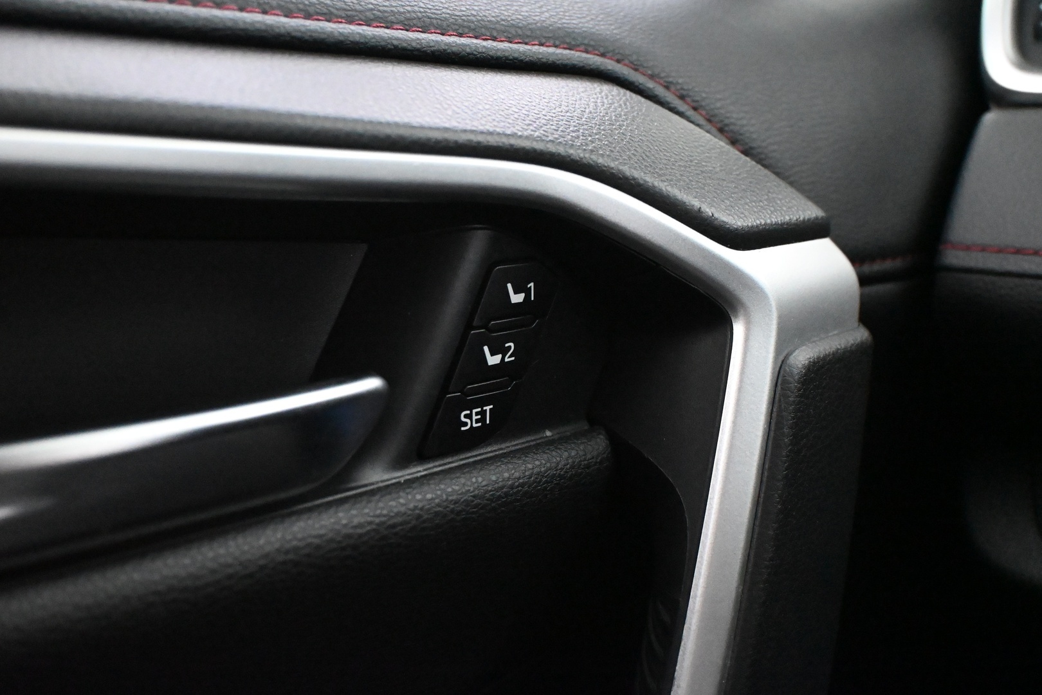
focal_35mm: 37
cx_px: 521
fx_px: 1064
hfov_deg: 52.2
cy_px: 348
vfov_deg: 36.2
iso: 11400
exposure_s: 1/60
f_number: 4.2
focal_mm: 24.5
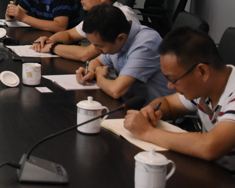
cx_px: -109
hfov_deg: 16.7
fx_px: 730
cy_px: -29
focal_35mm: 105
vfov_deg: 14.3
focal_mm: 32
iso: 4000
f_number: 4
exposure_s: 1/1250
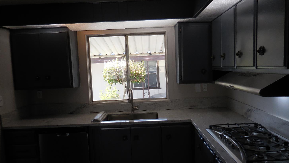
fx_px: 215
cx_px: 146
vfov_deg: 41.5
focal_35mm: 28
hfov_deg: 67.9
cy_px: 84
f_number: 3.3
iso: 125
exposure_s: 1/80
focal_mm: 4.5
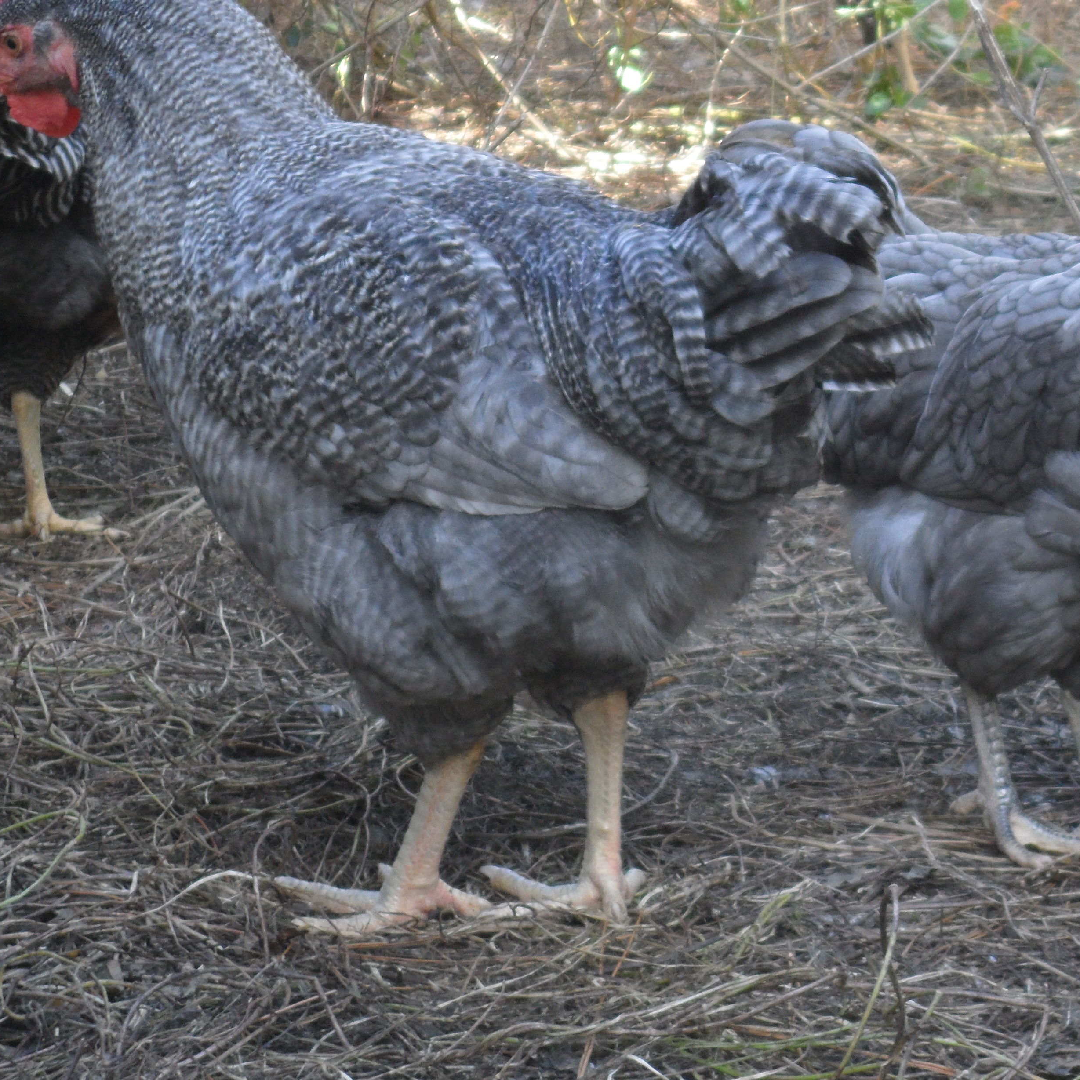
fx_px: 4059
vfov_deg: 15.1
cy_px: 378
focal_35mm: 115
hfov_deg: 15.1
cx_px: 833
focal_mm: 13.2
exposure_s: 1/60
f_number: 3.9
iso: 200
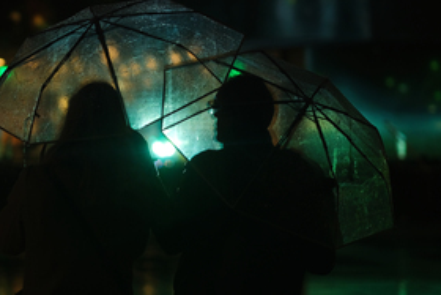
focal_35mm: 138
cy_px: 113
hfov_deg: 14.8
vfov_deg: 9.9
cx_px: 146
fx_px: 1691
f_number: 1.6
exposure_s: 1/125
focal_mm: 56
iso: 400
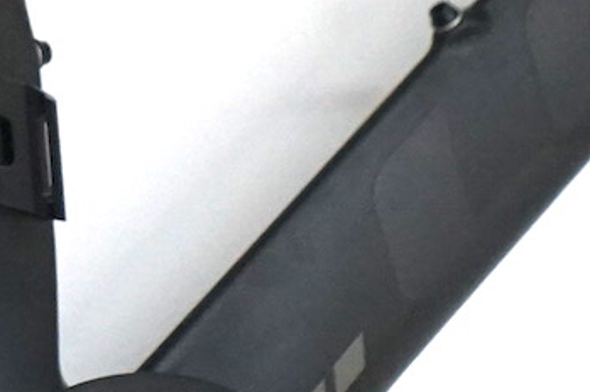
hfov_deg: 7.9
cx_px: -85
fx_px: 4224
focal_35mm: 258
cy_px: -108
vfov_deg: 5.3
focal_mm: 45
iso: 2000
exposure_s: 1/160
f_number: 4.5
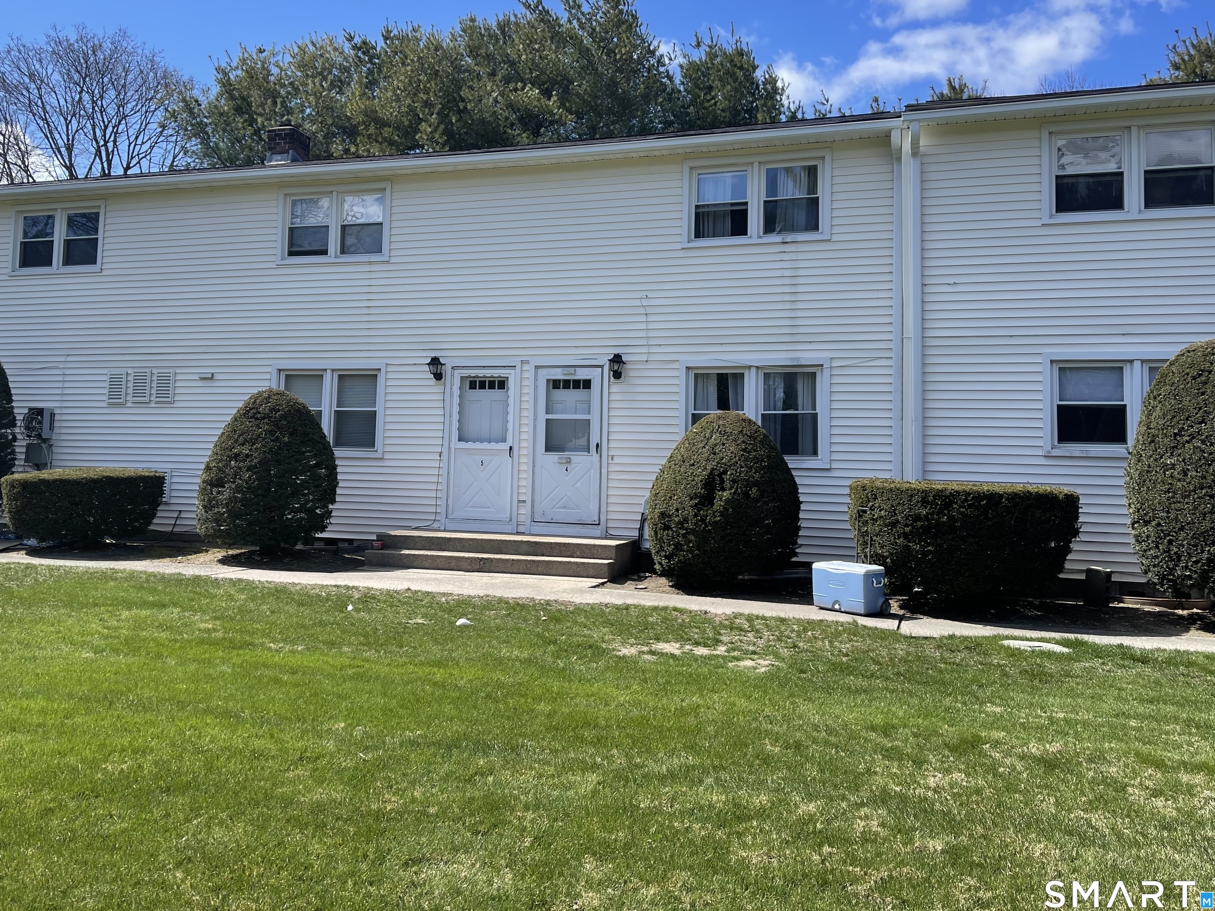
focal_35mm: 30
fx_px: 1053
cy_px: 372
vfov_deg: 46.6
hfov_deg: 59.8
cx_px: 533
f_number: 1.6
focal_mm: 5.1
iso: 32
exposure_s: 1/2203
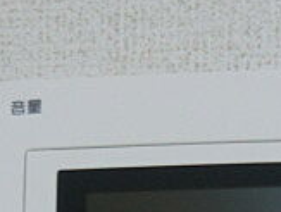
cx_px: 179
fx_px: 765
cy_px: 353
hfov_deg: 20.8
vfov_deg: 14.3
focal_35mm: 94
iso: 200
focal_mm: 4.3
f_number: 3.2
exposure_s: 1/60
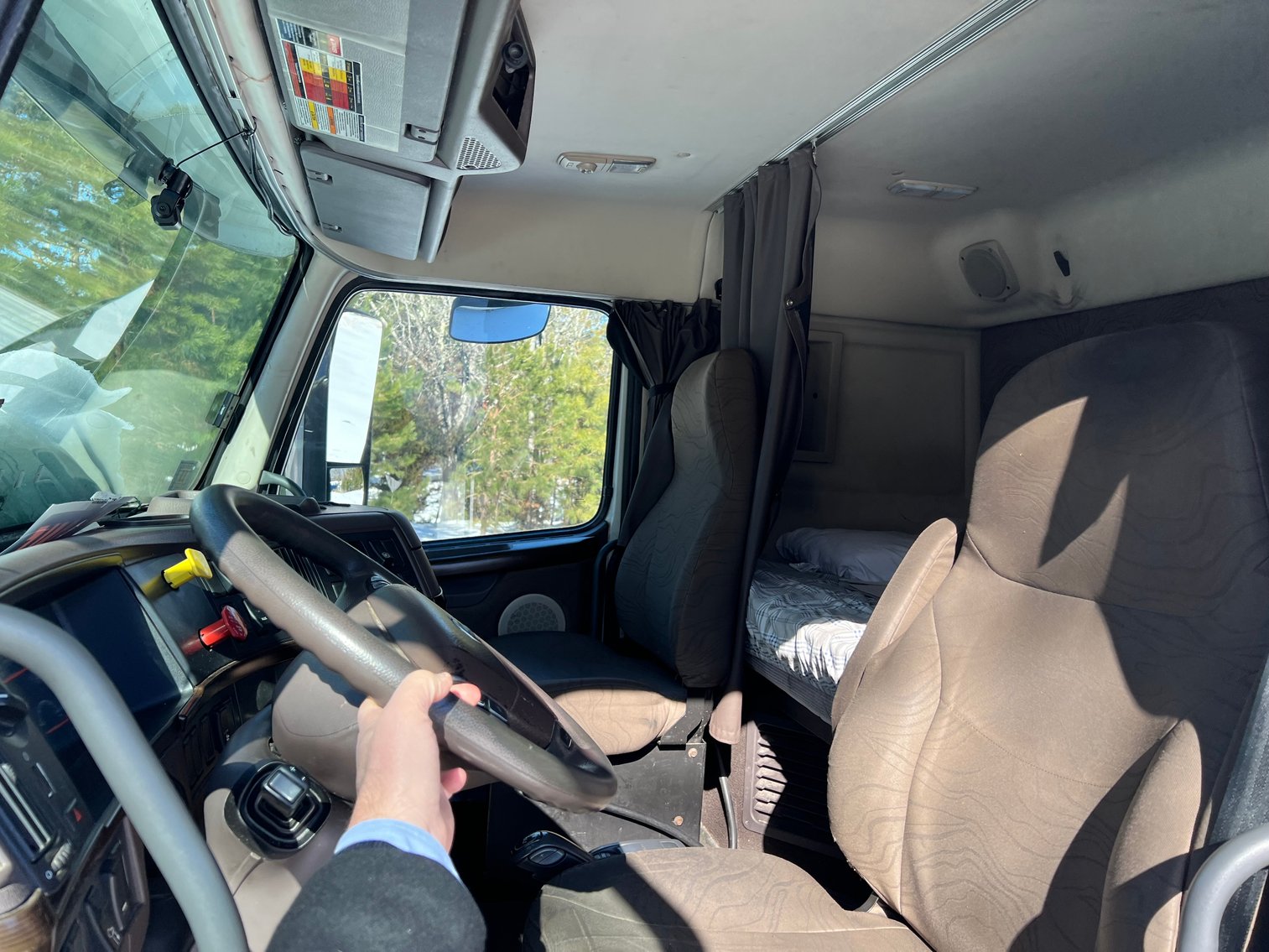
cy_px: 476
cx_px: 634
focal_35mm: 26
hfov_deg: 67.3
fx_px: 953
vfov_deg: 53.1
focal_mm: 5.7
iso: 50
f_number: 1.5
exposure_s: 1/628
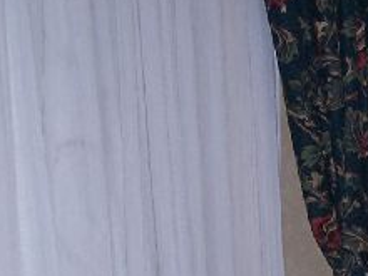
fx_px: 2126
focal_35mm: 200
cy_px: 452
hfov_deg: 9.5
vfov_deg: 7.3
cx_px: 609
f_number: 3
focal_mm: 8.5
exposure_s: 1/60
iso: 80
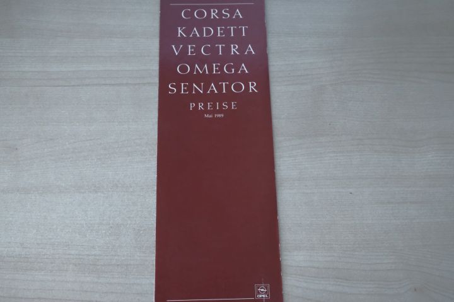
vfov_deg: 31.1
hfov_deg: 45.5
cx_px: 227
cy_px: 151
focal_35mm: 43
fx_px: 542
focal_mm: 28.9
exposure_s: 1/30
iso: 6400
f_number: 7.1
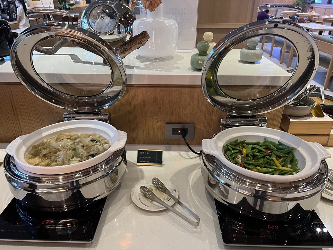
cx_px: 166
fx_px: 250
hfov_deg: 67.3
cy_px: 125
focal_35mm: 26
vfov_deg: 53.1
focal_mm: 5.7
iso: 400
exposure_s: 1/60
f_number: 1.5
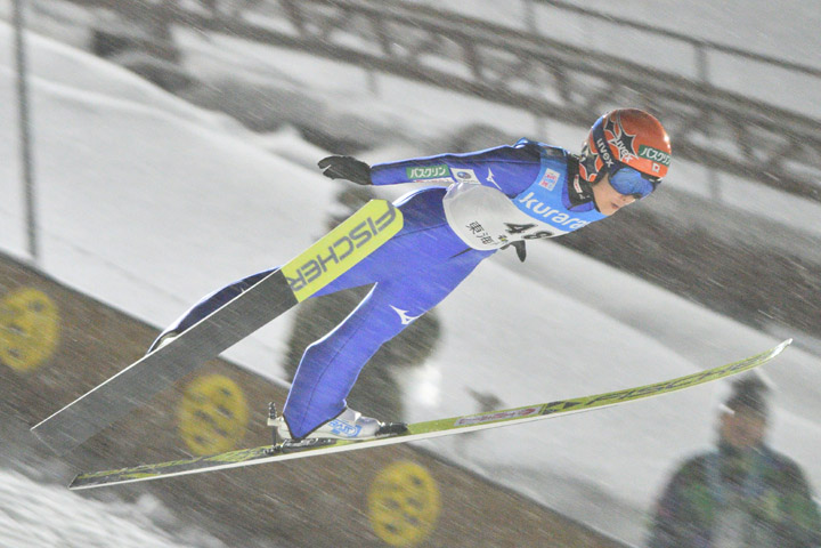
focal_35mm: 450
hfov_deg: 4.6
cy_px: 274
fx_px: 10262
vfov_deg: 3.1
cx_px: 410
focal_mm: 300
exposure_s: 1/400
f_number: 4
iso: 2000
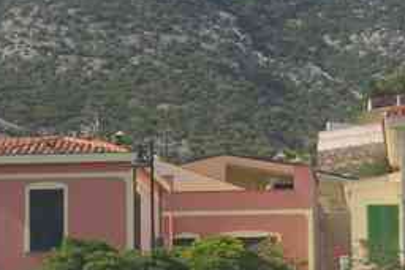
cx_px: 187
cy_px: 177
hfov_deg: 10.0
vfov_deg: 6.7
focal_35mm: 205
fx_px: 2307
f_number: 11
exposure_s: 1/80
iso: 200
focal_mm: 35
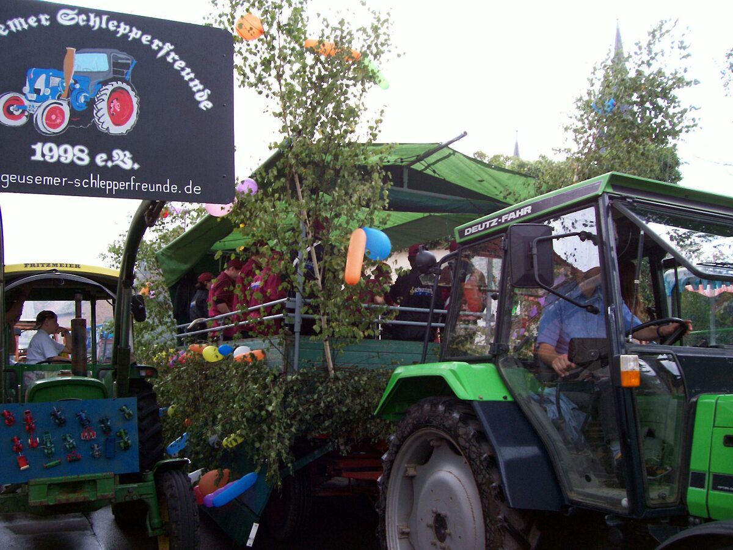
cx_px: 366
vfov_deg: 41.8
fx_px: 720
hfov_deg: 54.0
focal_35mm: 34
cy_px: 275
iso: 80
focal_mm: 5.6
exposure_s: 1/224
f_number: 2.7
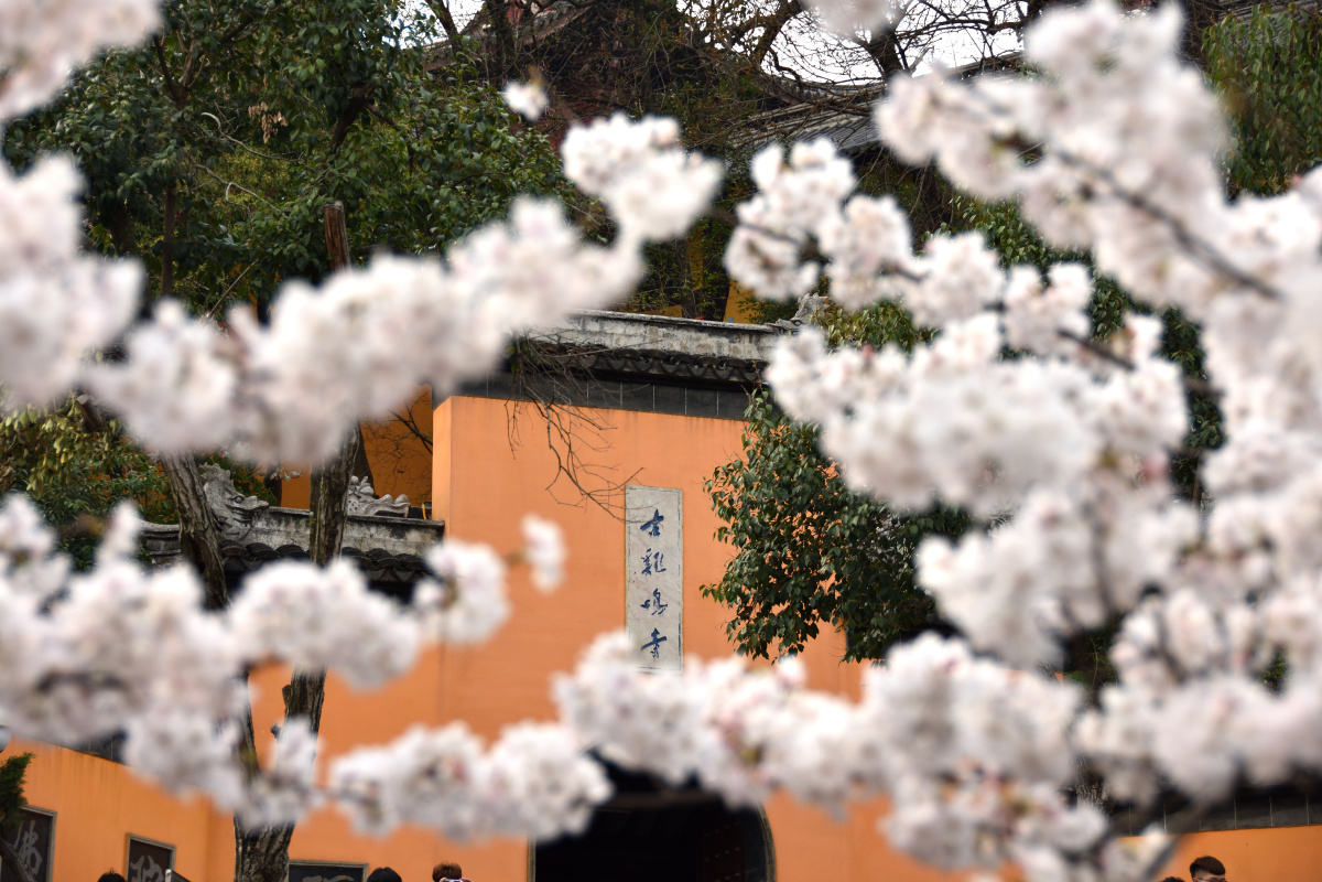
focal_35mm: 105
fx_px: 3856
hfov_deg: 19.5
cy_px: 441
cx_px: 661
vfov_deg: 13.0
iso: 100
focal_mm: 70
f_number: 5
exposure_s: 1/400
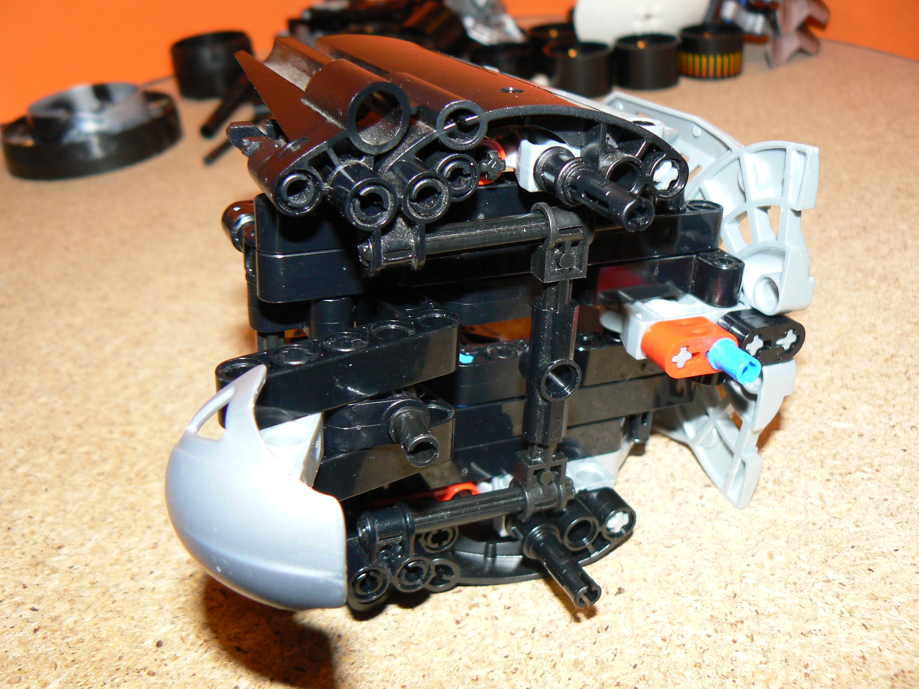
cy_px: 344
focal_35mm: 36
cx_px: 460
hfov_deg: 51.4
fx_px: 956
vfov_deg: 39.7
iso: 100
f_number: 2.8
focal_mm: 6
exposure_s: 1/30
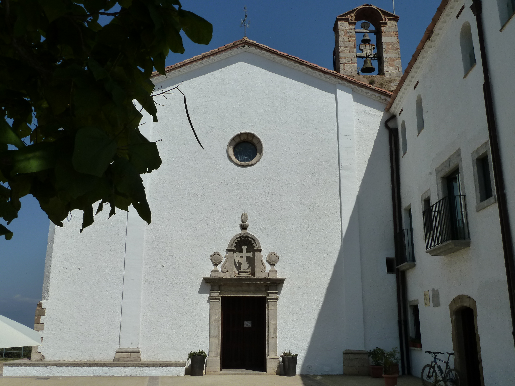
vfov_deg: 40.7
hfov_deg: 52.6
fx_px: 521
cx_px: 258
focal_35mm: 35
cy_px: 193
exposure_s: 1/800
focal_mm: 5.7
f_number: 6.3
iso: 125
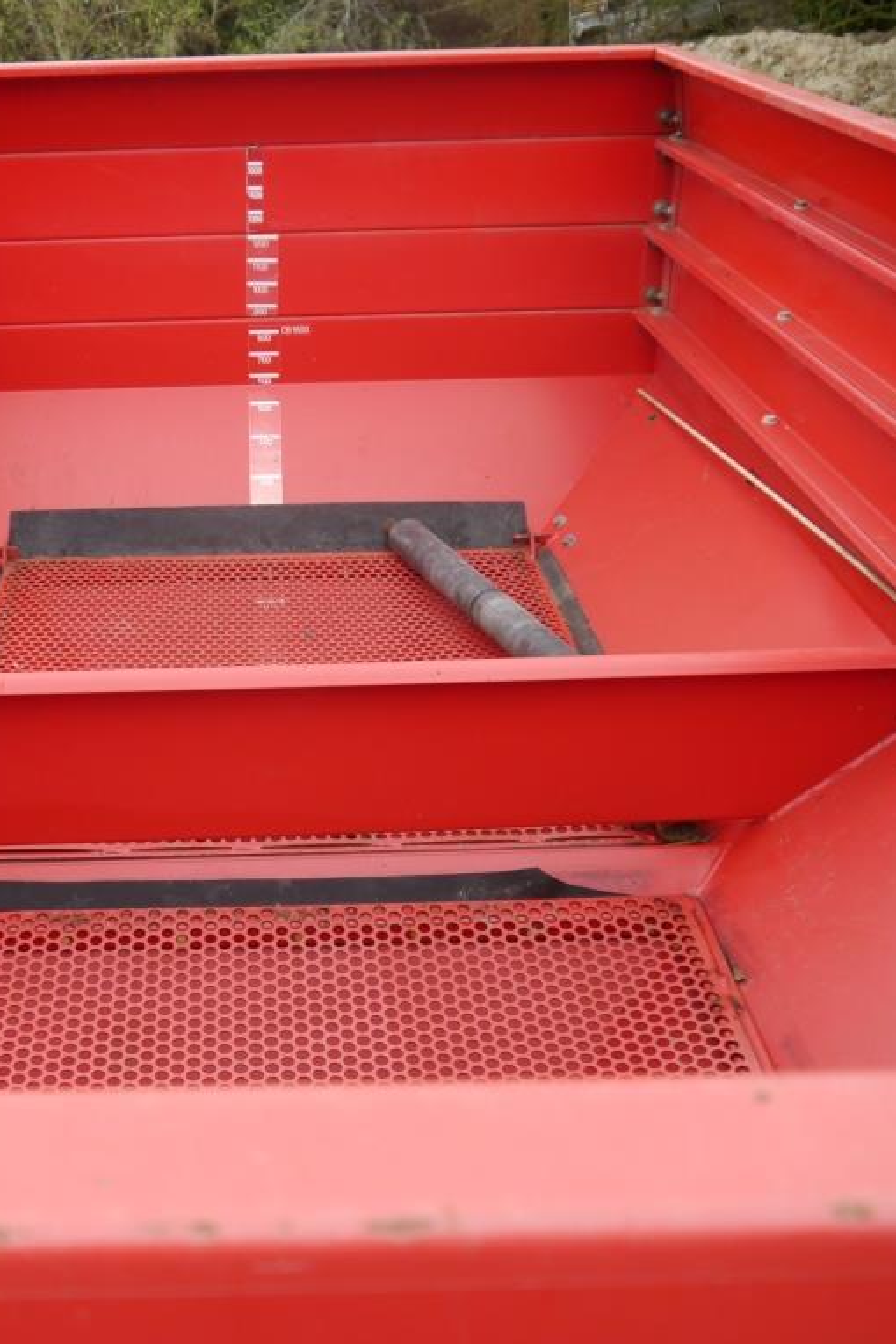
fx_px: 1456
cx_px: 232
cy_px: 673
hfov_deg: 33.6
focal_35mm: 39
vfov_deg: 49.6
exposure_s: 1/160
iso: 160
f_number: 4
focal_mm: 14
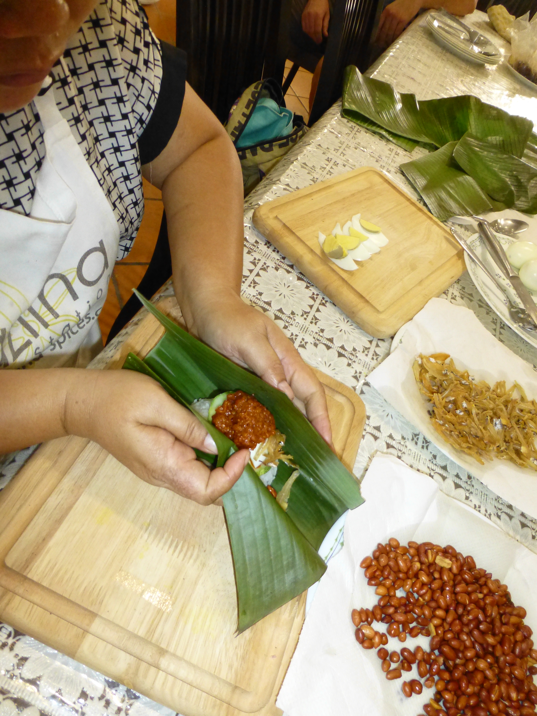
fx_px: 496
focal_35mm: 24
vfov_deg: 71.6
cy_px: 358
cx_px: 268
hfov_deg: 56.8
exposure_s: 1/60
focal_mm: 4.3
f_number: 3.3
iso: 800
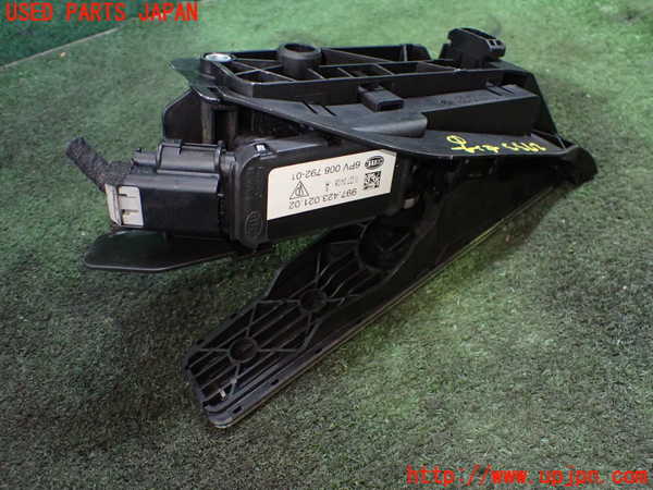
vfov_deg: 46.8
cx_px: 326
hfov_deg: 60.0
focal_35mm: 30
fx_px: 566
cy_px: 245
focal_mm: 5.4
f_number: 2.3
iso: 800
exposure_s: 1/100
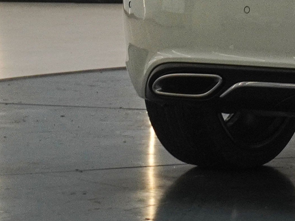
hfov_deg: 7.0
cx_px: 588
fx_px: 2333
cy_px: -116
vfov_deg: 5.4
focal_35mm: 274
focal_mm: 33
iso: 500
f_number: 6.3
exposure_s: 1/80
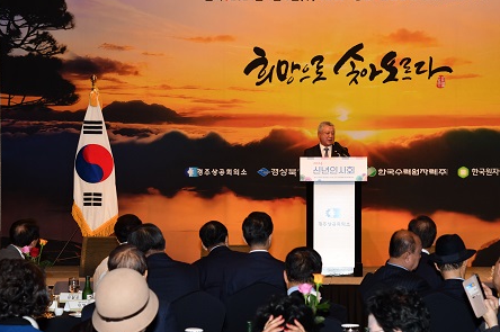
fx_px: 1401
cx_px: 292
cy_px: 210
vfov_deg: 13.5
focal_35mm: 101
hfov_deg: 20.2
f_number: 7.1
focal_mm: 70
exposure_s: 1/160
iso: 1000
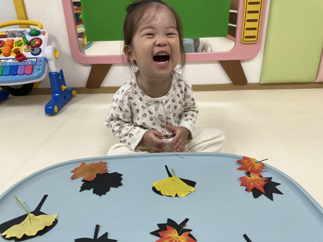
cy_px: 121
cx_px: 162
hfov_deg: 71.6
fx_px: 224
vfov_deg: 56.8
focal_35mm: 24
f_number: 1.78
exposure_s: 1/120
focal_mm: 6.86
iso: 80
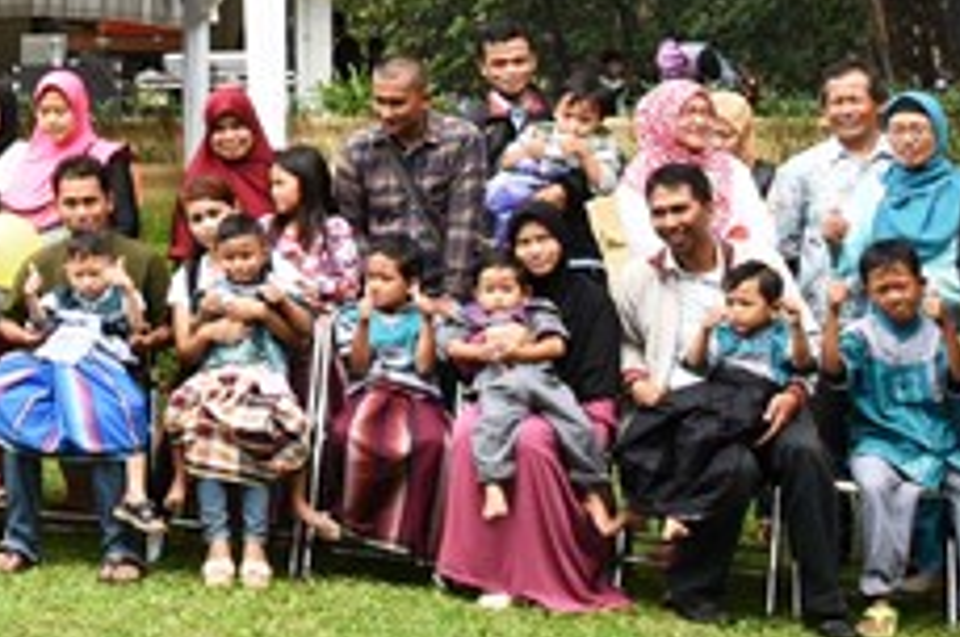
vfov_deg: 15.9
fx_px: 2237
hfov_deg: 22.1
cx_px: -235
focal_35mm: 84
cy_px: -6
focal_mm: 24
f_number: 11
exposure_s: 1/200
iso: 1000
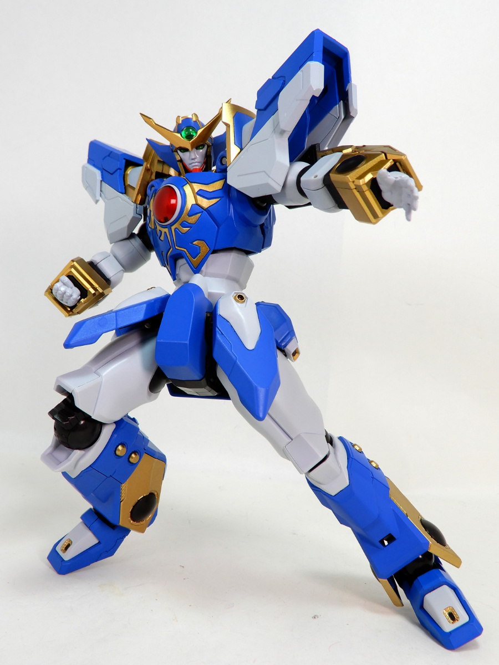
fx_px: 577
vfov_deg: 60.0
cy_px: 332
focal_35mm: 30
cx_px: 250
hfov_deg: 46.8
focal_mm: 5.4
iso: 80
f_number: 3.5
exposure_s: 1/100
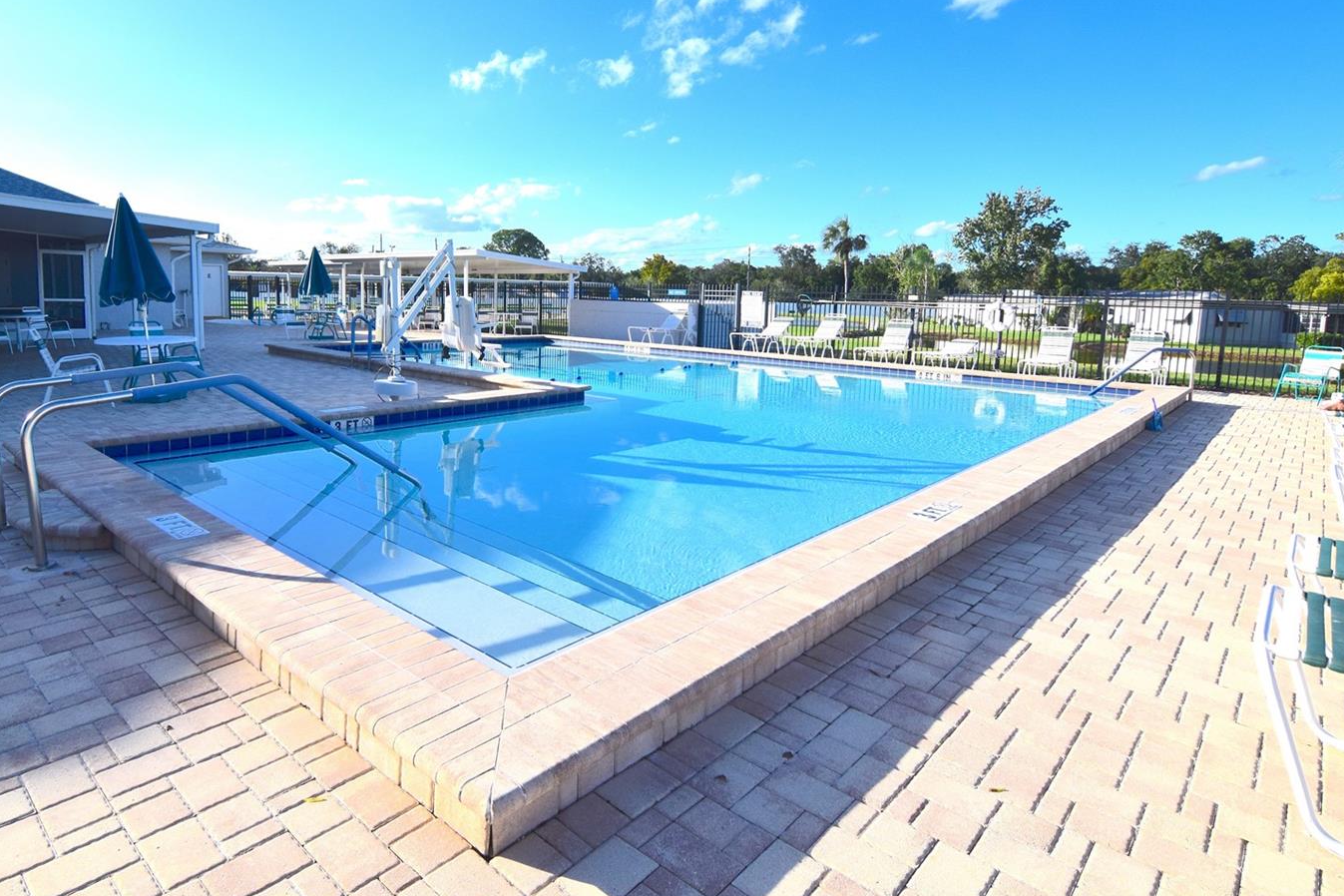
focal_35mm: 20
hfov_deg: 84.7
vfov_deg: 62.7
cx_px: 587
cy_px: 382
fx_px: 731
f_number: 11
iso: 400
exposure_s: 1/500
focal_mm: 11
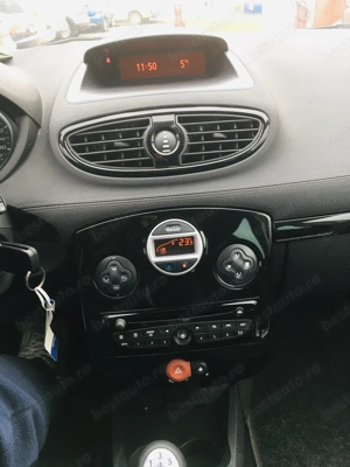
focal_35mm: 29
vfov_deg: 61.7
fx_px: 391
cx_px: 175
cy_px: 234
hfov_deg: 48.2
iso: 32
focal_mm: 4.15
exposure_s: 1/33
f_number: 2.2
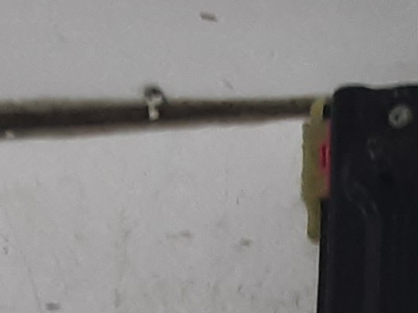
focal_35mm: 167
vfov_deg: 7.8
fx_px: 2017
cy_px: 910
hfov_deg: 10.2
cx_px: 1013
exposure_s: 1/50
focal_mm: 2.91
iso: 80
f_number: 1.9
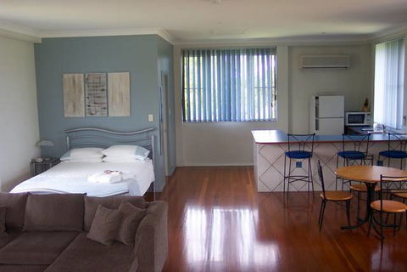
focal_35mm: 38
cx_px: 204
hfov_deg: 50.7
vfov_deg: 35.1
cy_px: 136
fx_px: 430
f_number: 2.8
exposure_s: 1/90
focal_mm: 8
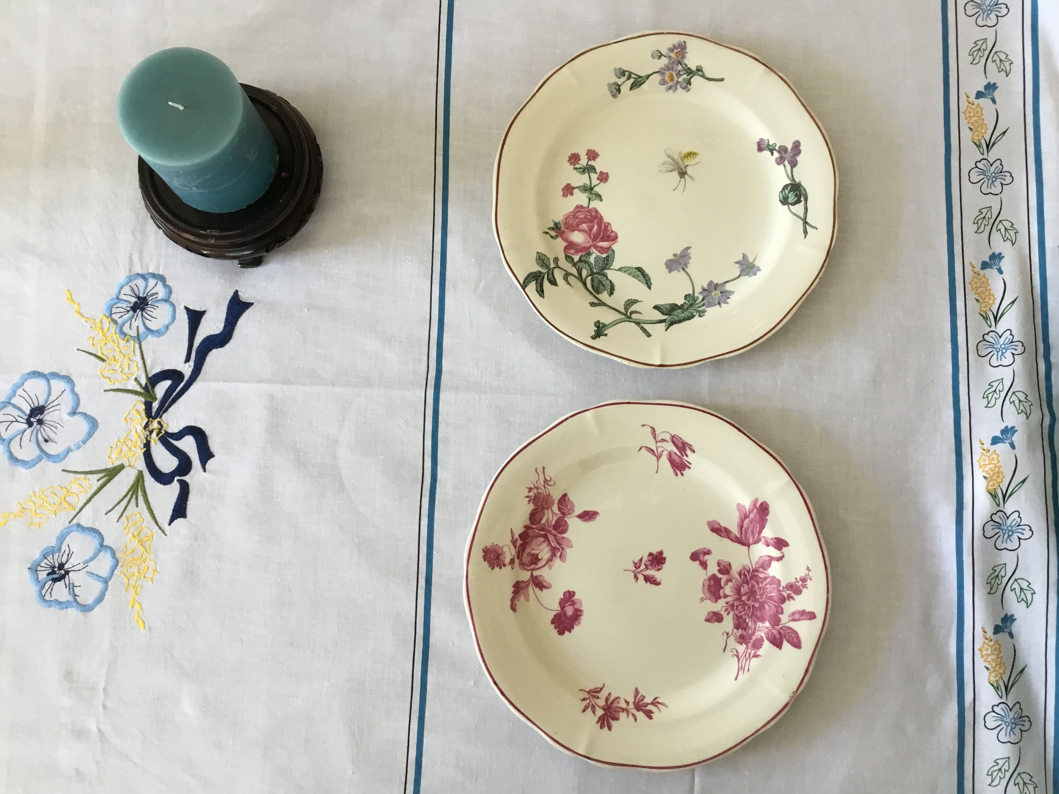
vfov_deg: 45.4
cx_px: 530
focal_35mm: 31
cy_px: 397
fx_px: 948
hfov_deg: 58.4
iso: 40
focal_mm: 3.3
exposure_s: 1/33
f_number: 2.4
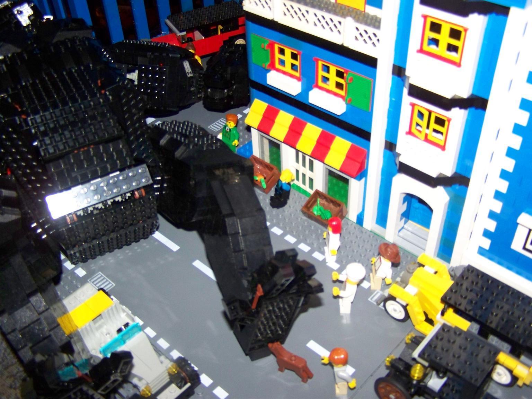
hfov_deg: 49.0
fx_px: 584
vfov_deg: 37.7
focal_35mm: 38
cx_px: 266
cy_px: 200
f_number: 2.8
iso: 200
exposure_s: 1/30
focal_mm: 6.3
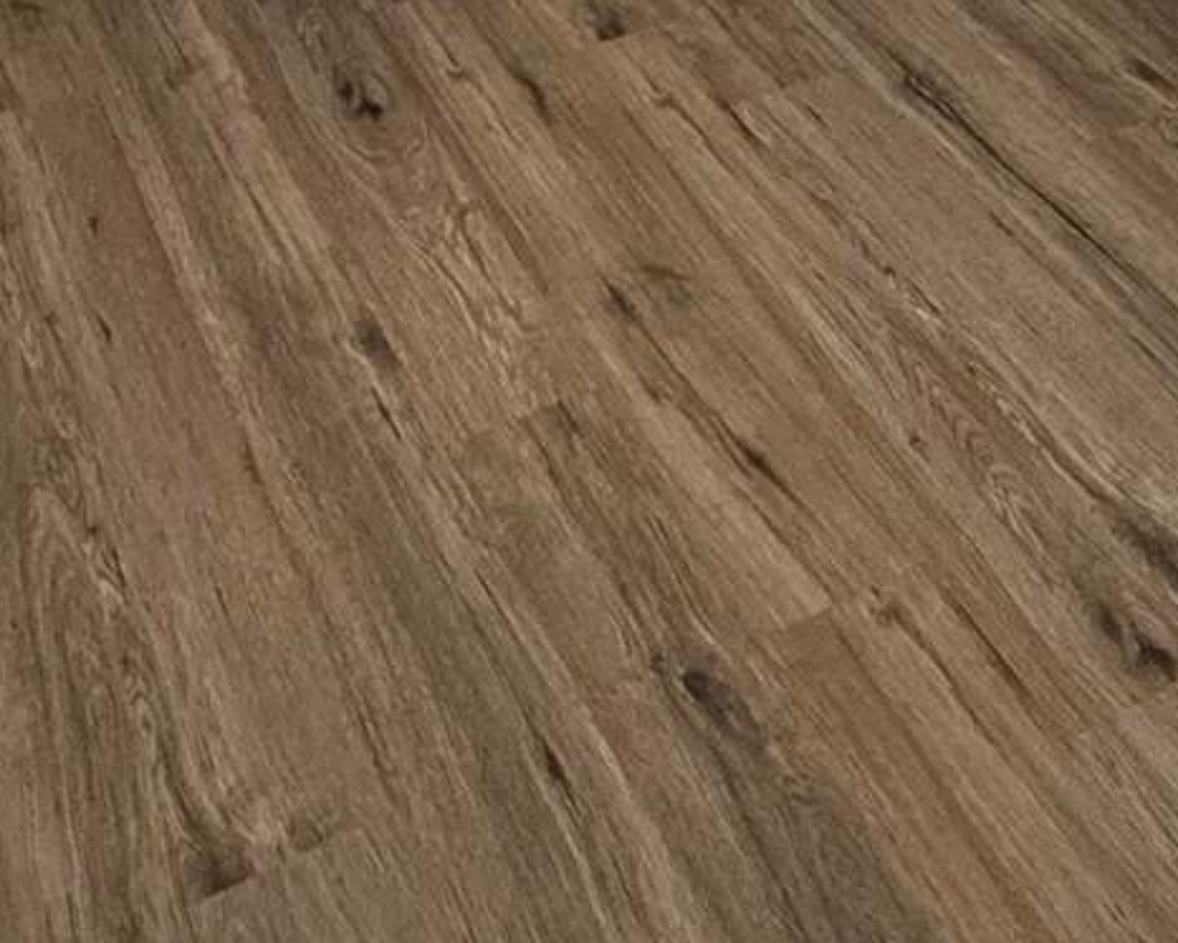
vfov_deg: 18.8
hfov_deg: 31.4
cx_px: 629
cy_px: -812
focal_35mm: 60
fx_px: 2092
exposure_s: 1/120
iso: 250
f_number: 2.2
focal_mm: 2.22
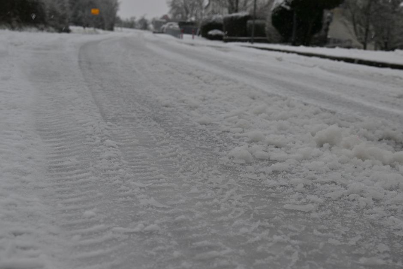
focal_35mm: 50
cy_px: 134
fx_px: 560
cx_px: 202
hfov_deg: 39.6
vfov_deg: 27.0
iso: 200
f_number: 16
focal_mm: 50
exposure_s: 1/250
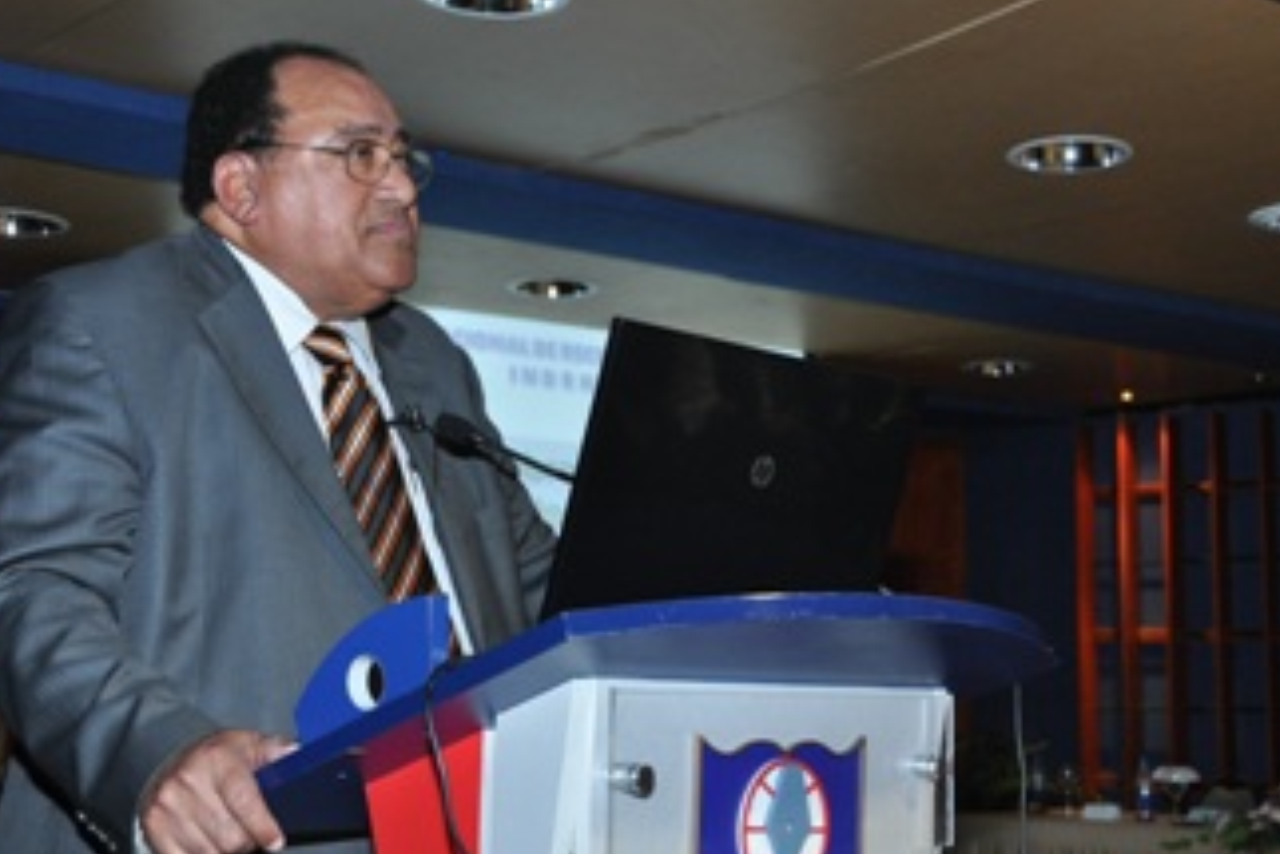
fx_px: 2050
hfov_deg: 34.6
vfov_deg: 23.6
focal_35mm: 58
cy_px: 433
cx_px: 733
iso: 800
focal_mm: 31
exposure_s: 1/60
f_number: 5.6
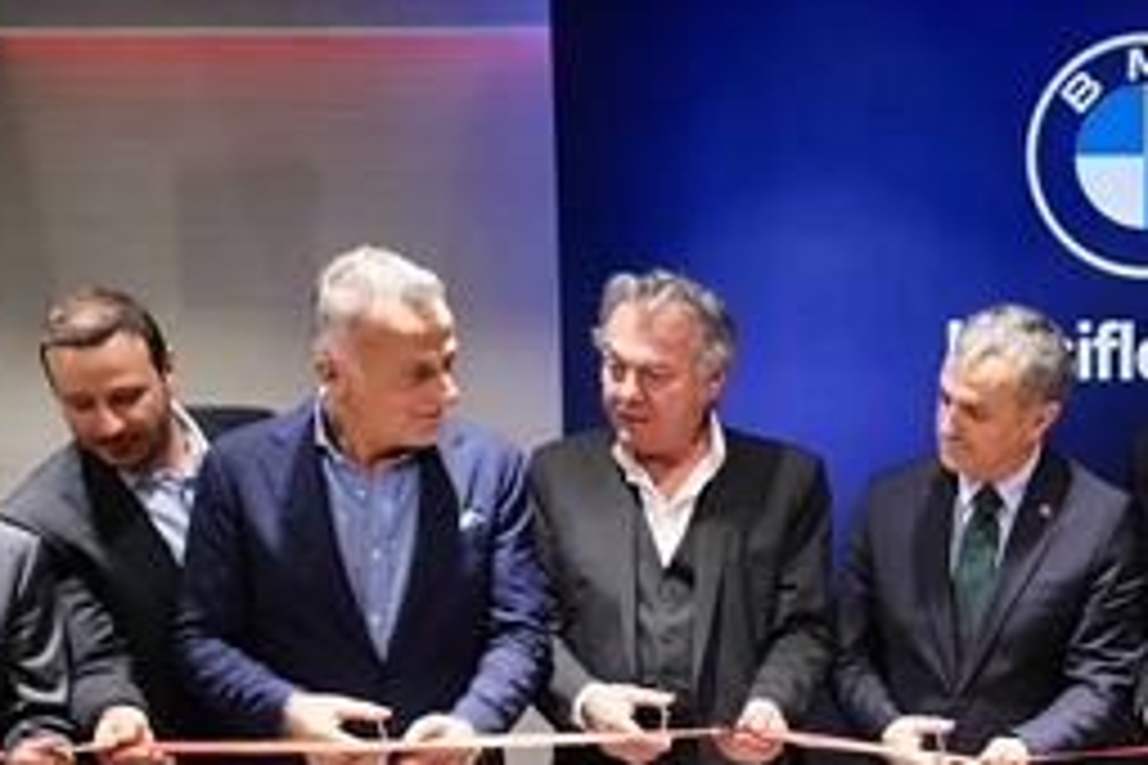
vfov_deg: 20.5
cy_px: 540
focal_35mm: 66
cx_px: 1153
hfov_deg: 28.6
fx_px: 2105
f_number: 2.5
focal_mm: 16
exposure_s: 1/125
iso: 640
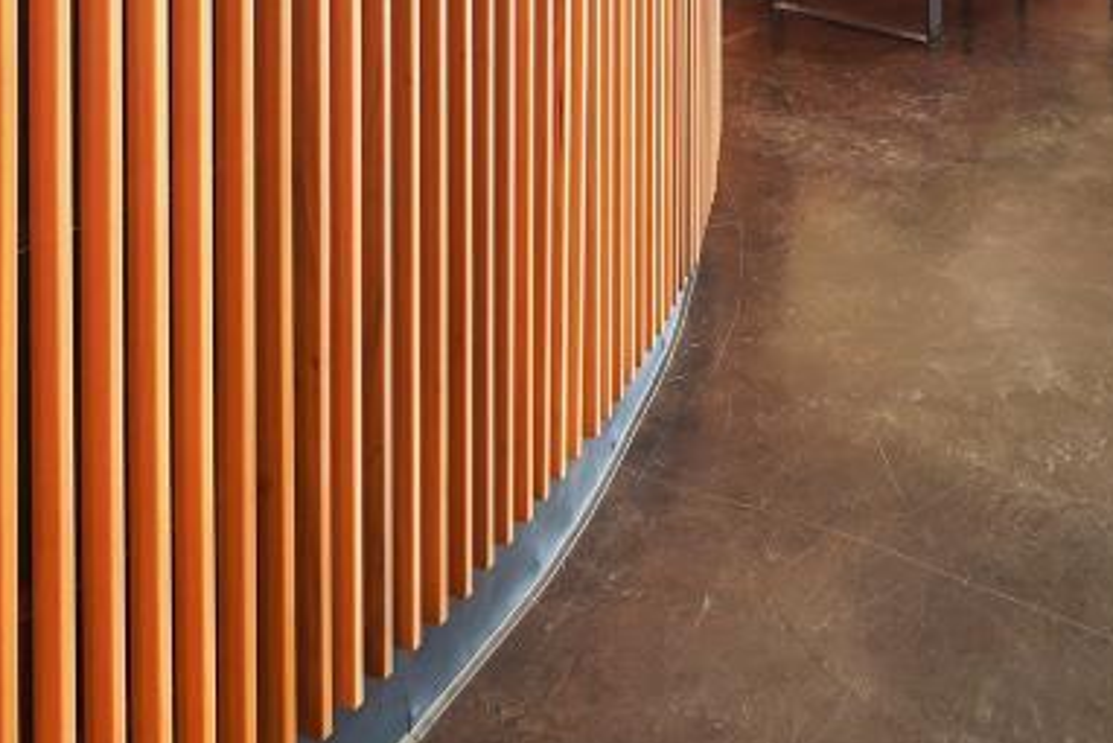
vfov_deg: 19.5
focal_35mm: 55
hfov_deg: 35.5
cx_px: 822
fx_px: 1701
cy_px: -527
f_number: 8
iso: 100
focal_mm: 14
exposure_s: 10
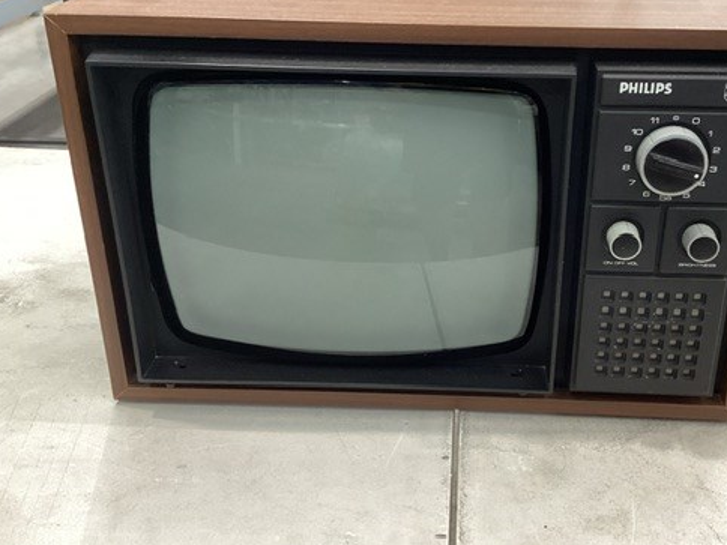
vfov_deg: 35.0
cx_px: 446
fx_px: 861
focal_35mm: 41
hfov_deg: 45.5
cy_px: 225
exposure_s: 1/33
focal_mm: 3.3
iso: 400
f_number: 2.4
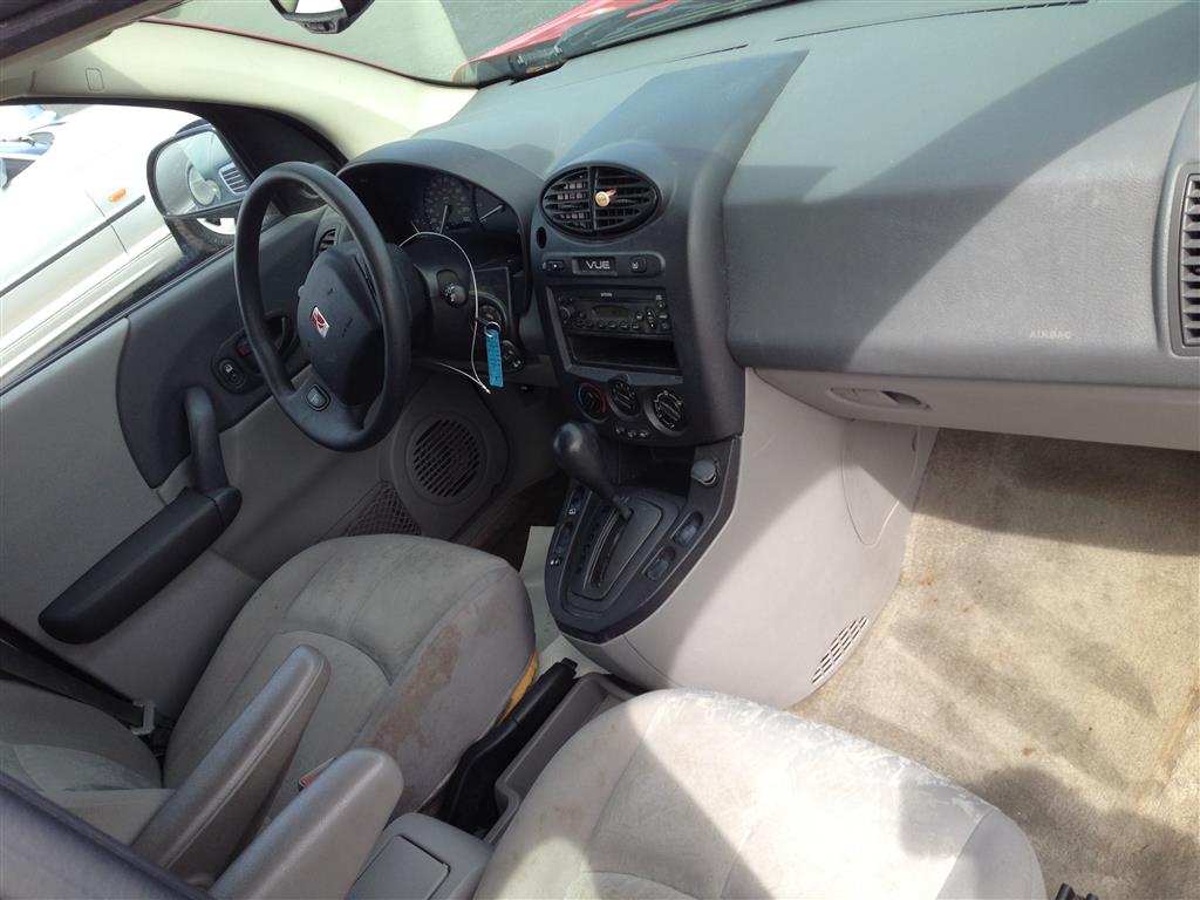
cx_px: 600
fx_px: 1144
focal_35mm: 33
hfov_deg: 55.4
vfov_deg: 42.9
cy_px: 450
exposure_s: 1/242
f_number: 2.4
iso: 50
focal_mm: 4.13
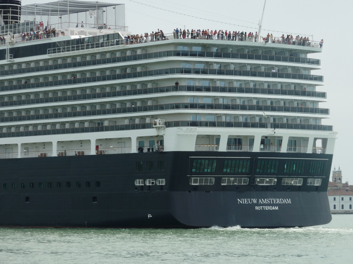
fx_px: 1611
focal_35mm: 158
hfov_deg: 12.5
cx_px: 176
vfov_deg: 9.4
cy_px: 132
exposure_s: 1/500
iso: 80
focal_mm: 25.9
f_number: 5.6
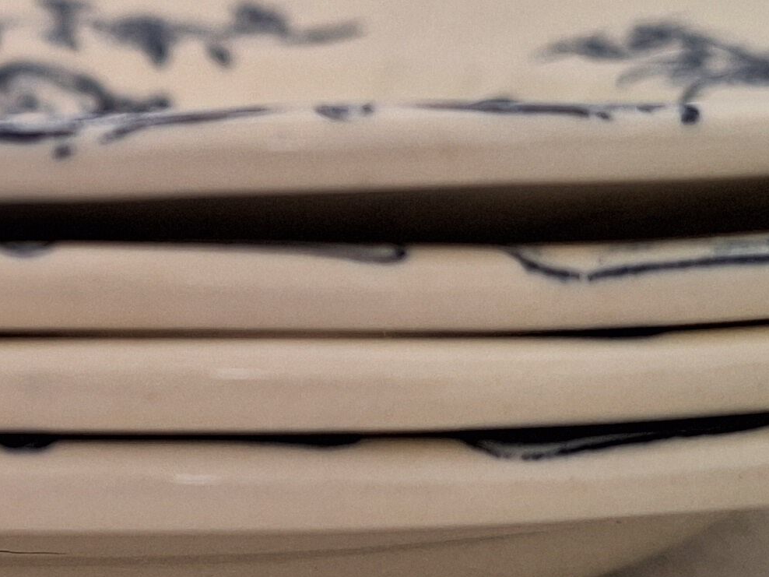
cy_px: 182
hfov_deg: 19.8
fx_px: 2110
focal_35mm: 95
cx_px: -69
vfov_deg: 15.5
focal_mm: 5.54
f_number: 1.8
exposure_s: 1/50
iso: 125
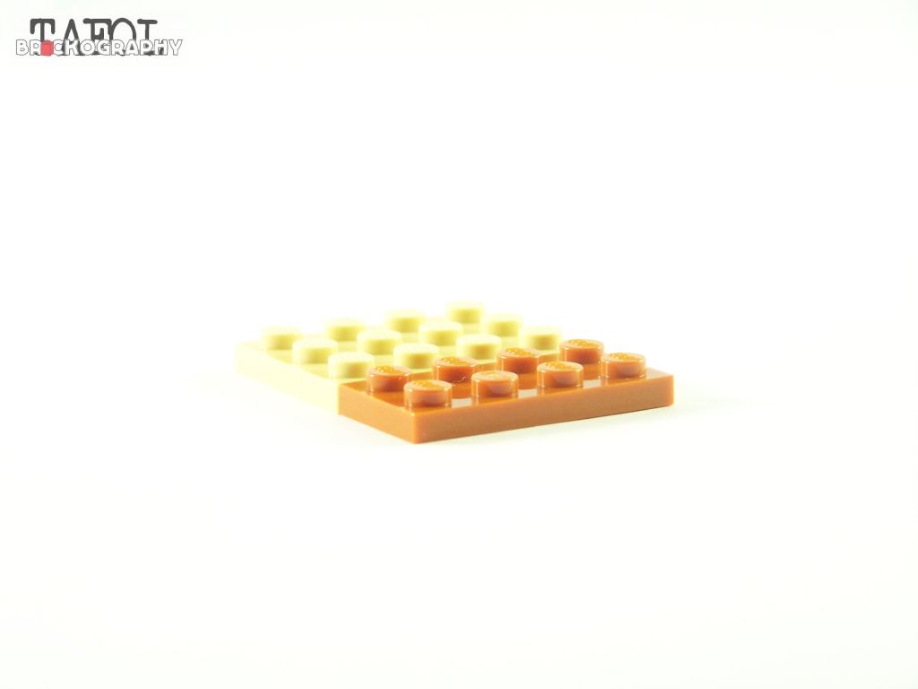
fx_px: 3103
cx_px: 459
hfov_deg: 16.8
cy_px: 344
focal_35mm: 117
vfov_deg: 12.7
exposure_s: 1/30
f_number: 3.2
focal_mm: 19.4
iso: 200
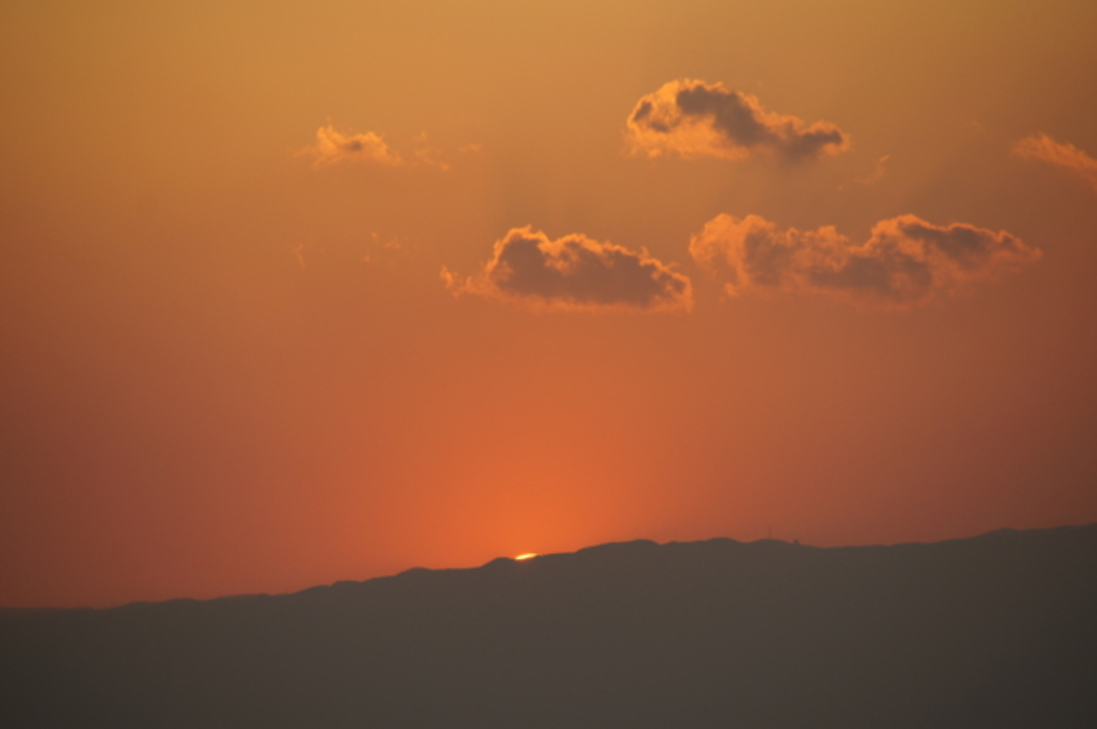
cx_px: 548
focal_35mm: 300
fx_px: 9134
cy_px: 364
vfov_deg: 4.6
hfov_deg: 6.9
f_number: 6.3
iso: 200
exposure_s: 1/320
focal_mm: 200
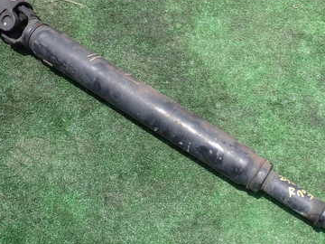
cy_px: 118
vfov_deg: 29.1
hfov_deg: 38.1
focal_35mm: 50
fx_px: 469
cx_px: 191
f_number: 3.2
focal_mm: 5.4
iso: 100
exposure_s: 1/640
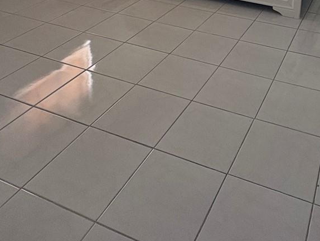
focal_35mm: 39
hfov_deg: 45.9
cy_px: -50
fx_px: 361
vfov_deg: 30.9
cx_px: 246
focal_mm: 2.22
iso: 160
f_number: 2.2
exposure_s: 1/99
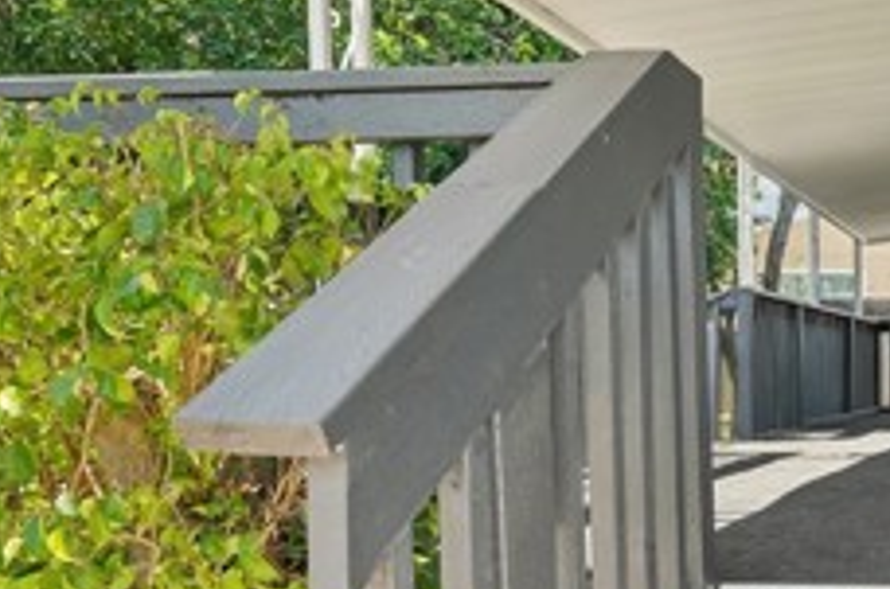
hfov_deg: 34.9
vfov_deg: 29.4
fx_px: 1110
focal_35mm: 45
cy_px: 413
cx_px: 1062
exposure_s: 1/30
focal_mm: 16
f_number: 8
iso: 100
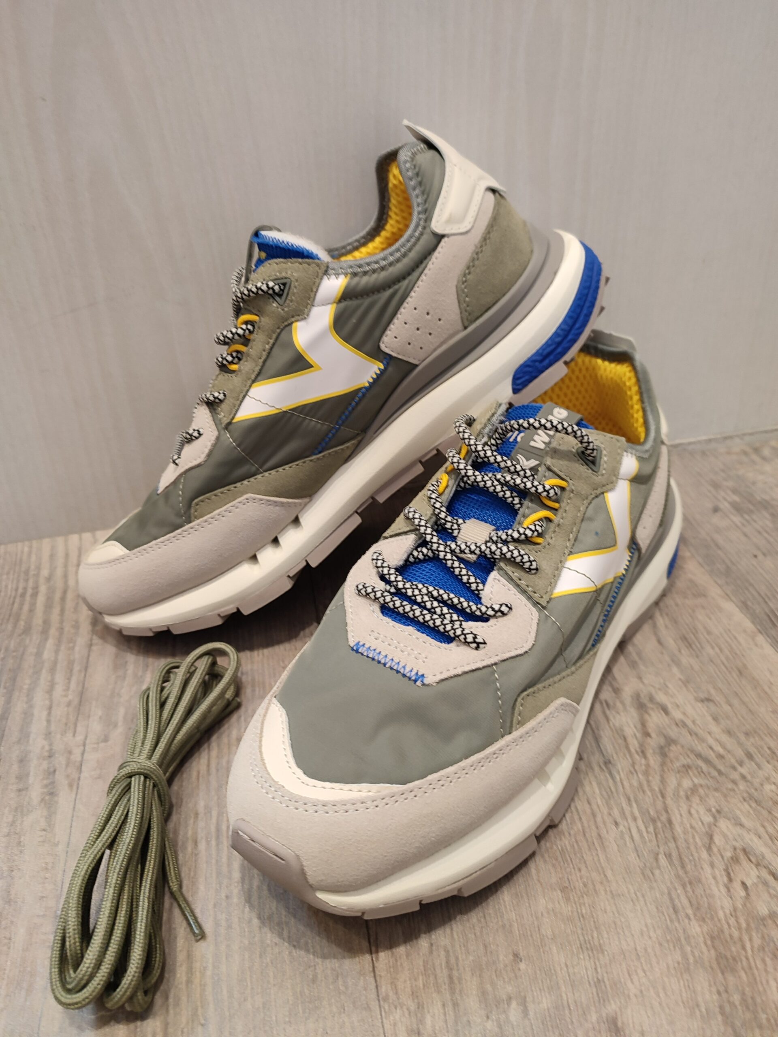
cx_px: 389
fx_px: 749
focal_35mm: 25
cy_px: 518
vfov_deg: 69.4
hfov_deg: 54.9
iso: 290
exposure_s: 1/33
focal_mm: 6.04
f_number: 1.9
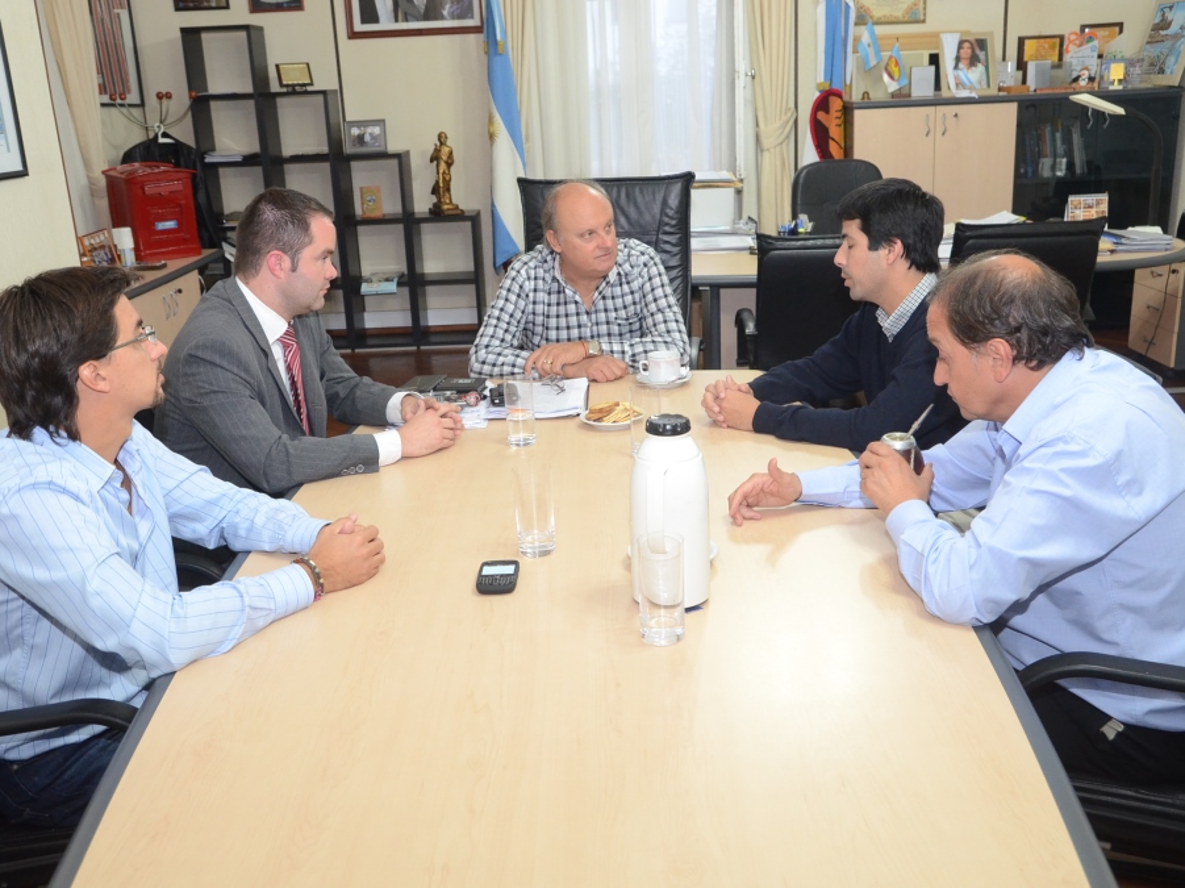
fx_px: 1232
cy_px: 445
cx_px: 583
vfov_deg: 39.6
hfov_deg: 51.4
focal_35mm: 36
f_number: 6.3
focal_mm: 22
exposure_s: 1/60
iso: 1600
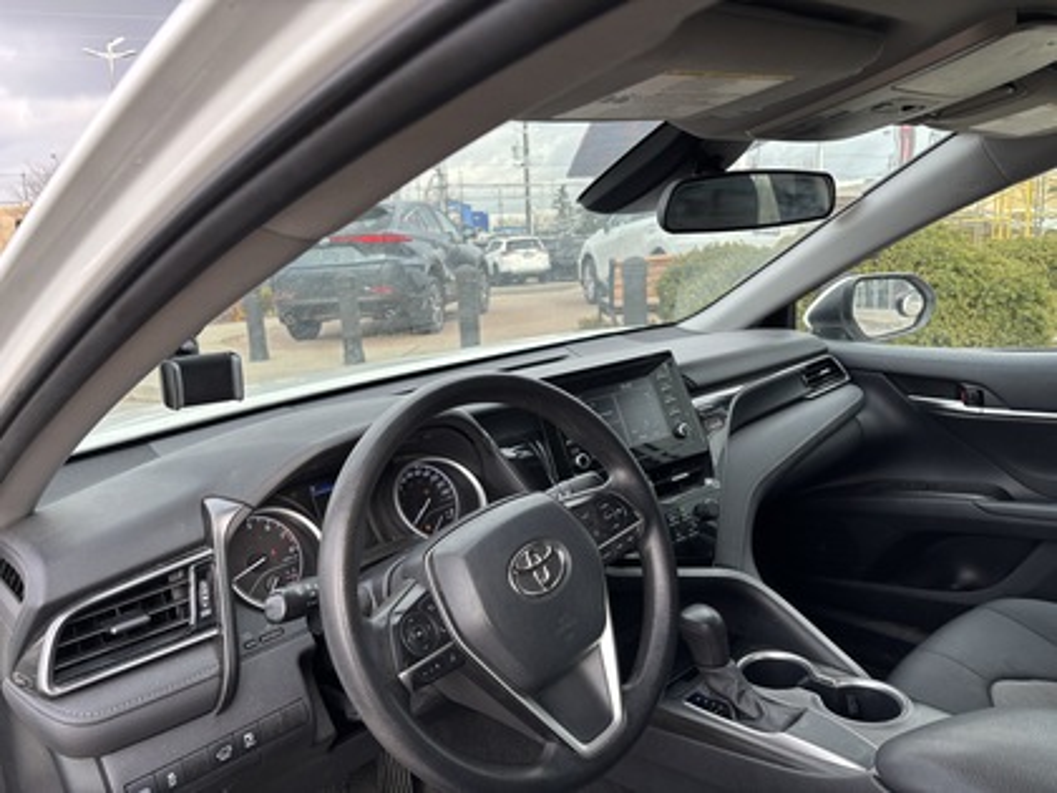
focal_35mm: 26
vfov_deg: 53.1
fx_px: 794
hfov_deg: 67.3
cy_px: 396
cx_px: 528
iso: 50
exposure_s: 1/284
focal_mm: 5.96
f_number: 1.6
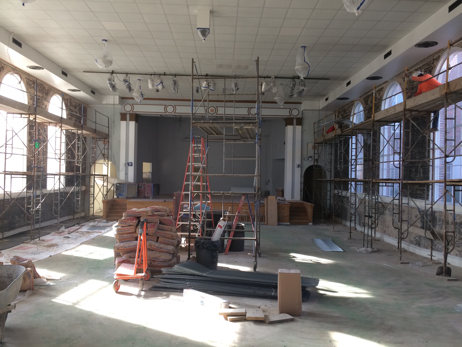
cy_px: 174
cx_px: 231
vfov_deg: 48.2
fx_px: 387
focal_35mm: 29
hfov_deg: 61.7
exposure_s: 1/40
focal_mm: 4.15
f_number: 2.2
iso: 32
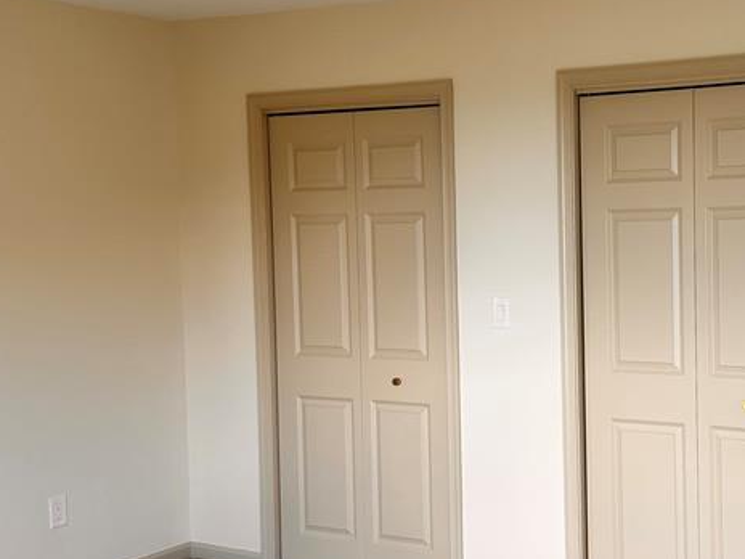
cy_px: 297
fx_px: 1141
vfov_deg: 27.5
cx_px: 575
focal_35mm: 53
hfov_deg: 35.2
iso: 64
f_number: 1.78
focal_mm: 6.86
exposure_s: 1/121
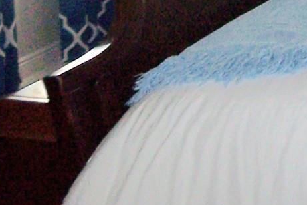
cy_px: -203
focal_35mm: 106
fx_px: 904
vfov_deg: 11.6
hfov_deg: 16.9
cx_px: 500
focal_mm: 3.8
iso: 125
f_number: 2.8
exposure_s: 1/30
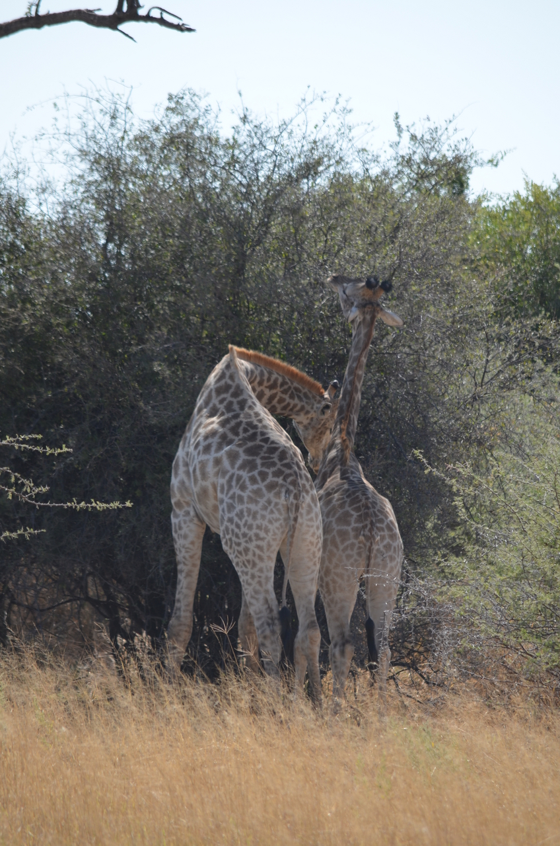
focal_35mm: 450
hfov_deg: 3.0
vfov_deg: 4.6
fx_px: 10545
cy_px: 423
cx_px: 280
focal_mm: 300
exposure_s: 1/640
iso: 200
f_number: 6.3
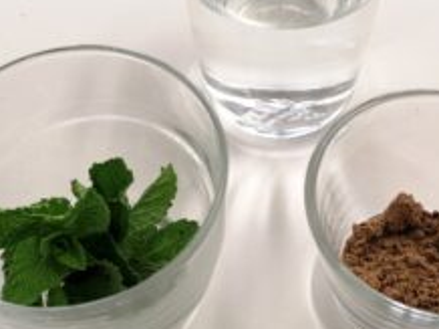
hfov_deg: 31.1
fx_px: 785
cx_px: 262
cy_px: 136
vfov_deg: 23.6
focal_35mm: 62
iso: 64
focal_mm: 4.75
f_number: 1.8
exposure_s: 1/50
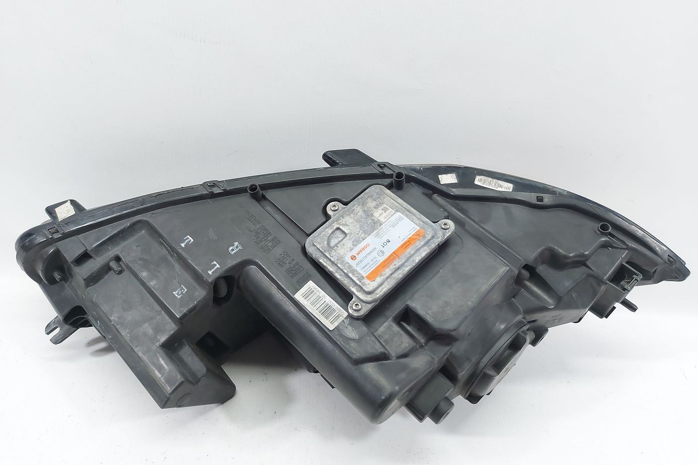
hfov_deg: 71.5
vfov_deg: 51.3
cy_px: 230
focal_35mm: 25
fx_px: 485
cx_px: 349
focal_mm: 5.23
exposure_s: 1/50
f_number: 1.8
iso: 80
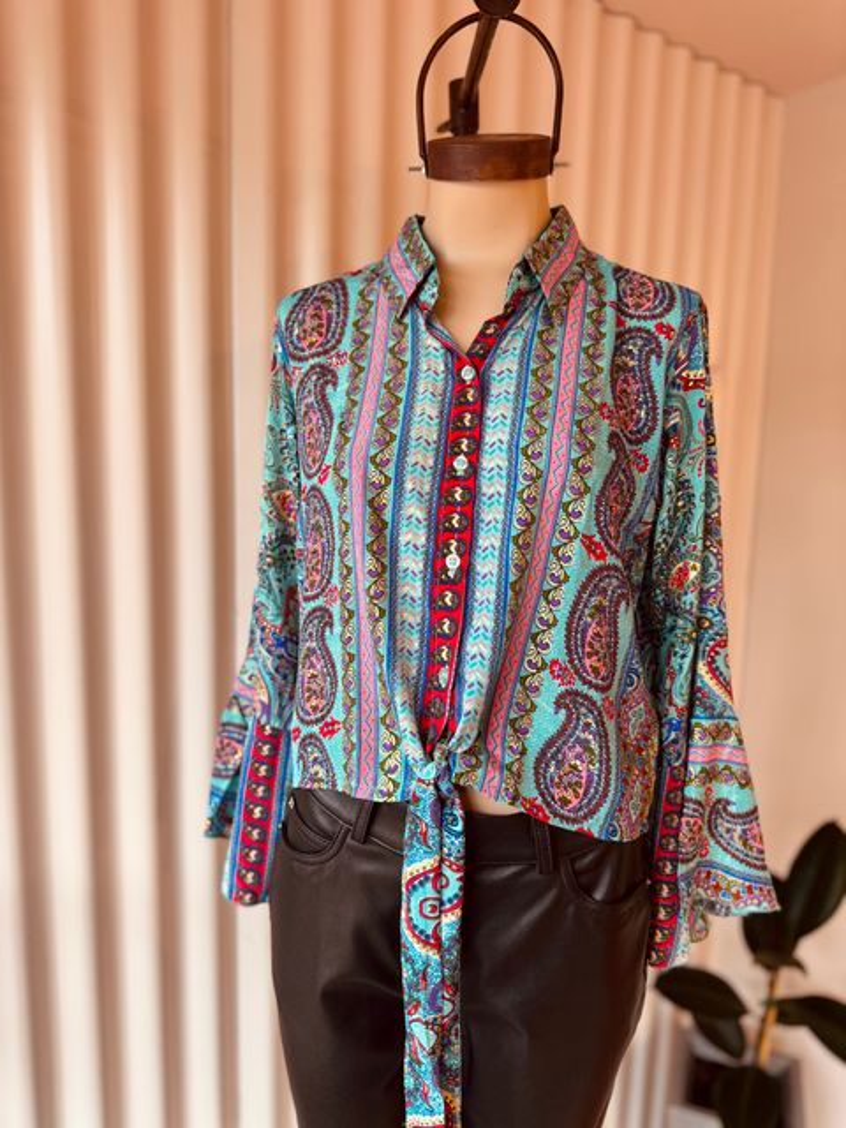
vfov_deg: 71.6
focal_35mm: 24
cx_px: 423
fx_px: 782
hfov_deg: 56.8
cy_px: 564
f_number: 1.78
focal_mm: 6.76
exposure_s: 1/121
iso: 160
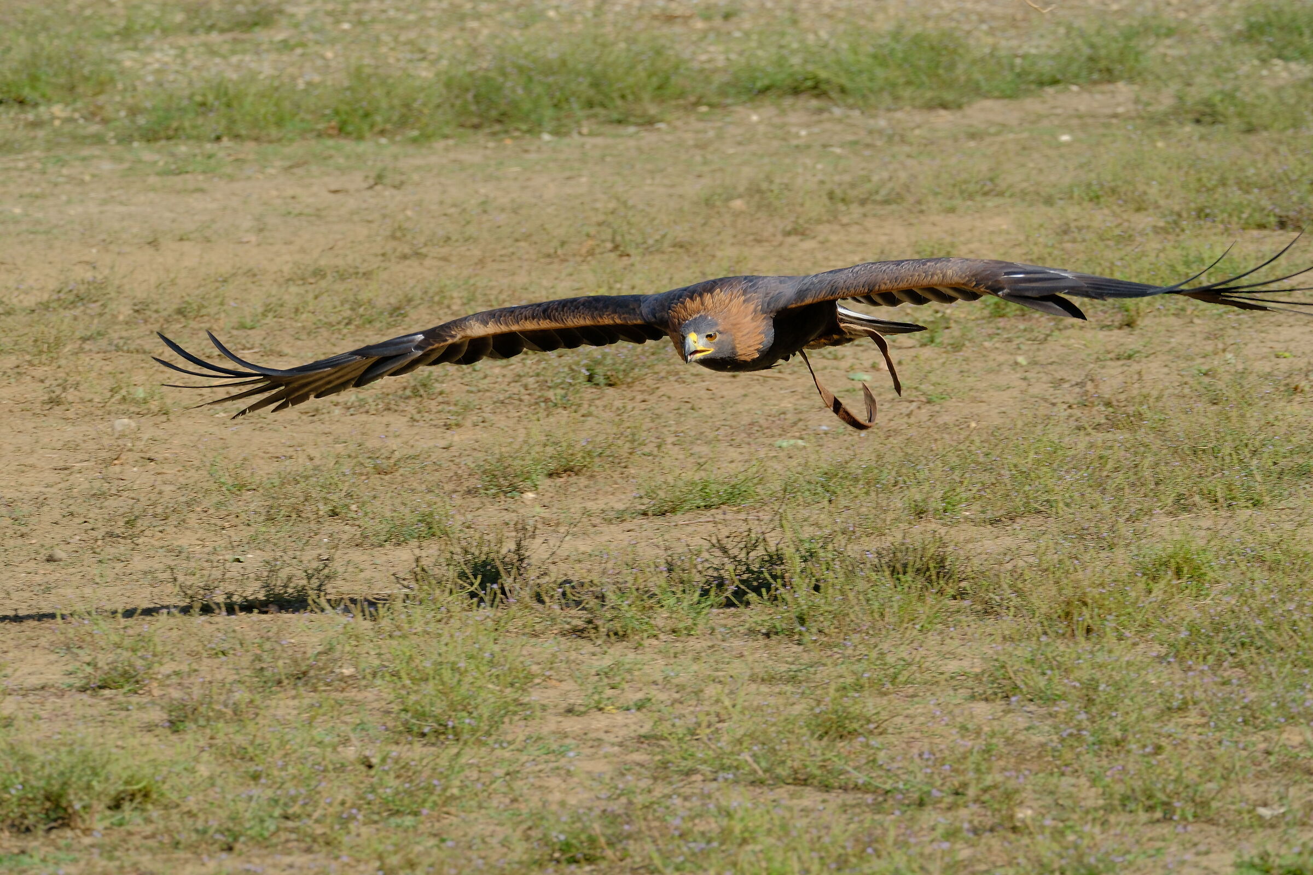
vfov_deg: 4.1
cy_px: 438
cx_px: 656
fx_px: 12144
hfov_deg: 6.2
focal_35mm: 333
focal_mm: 221.7
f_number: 8
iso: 400
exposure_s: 1/500
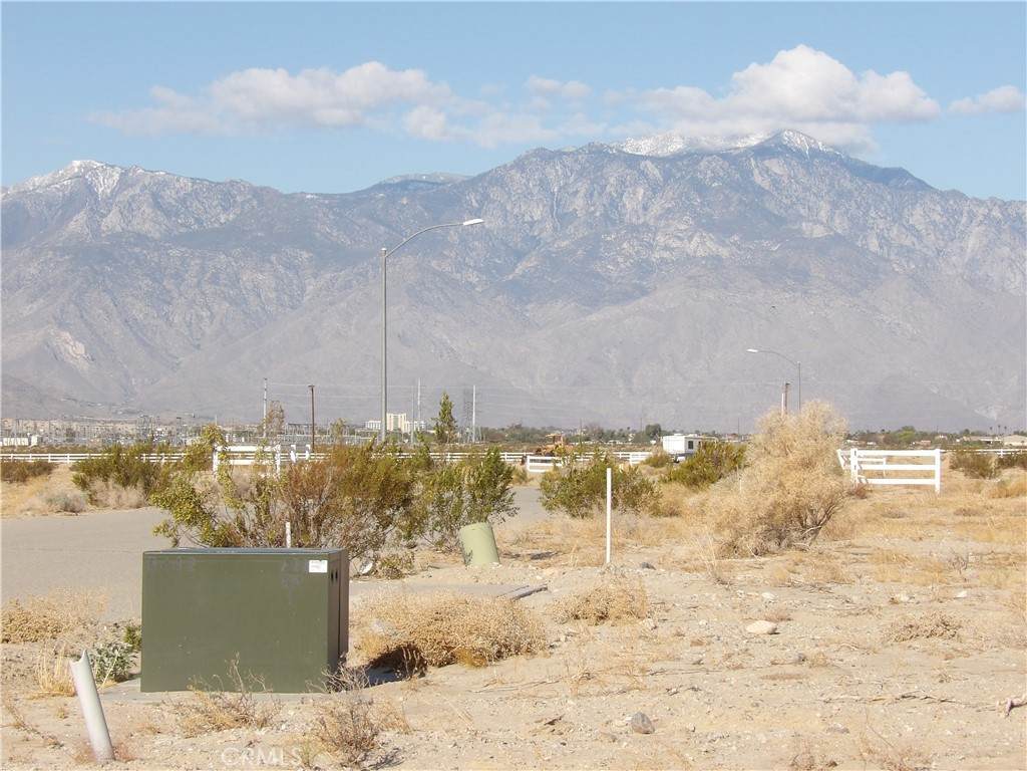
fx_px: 3026
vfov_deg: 14.5
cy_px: 386
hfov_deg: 19.3
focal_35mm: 102
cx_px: 514
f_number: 7.2
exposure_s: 1/300
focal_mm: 18.2
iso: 100
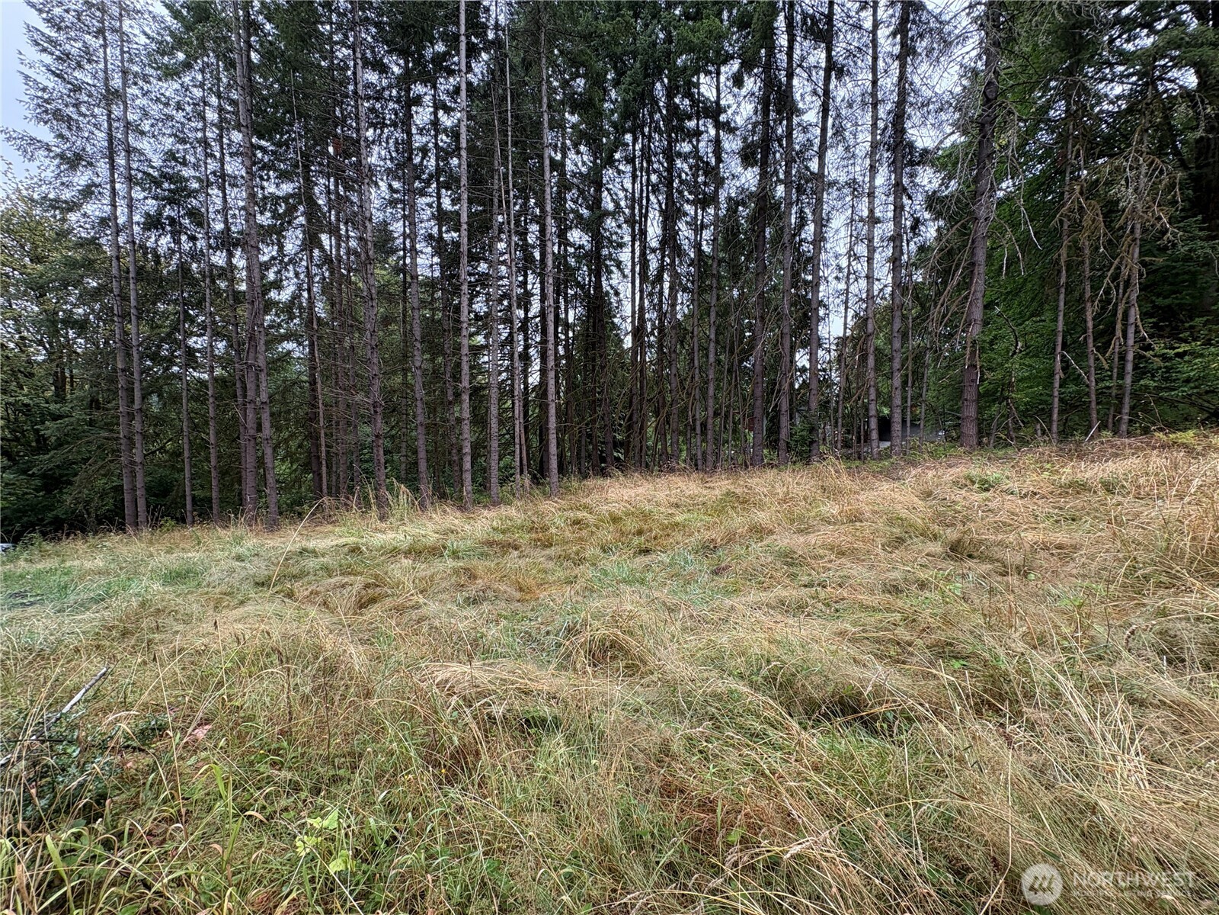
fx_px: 493
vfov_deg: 85.7
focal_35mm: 14
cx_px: 610
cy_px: 458
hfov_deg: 102.1
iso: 64
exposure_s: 1/124
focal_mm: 2.22
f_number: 2.2
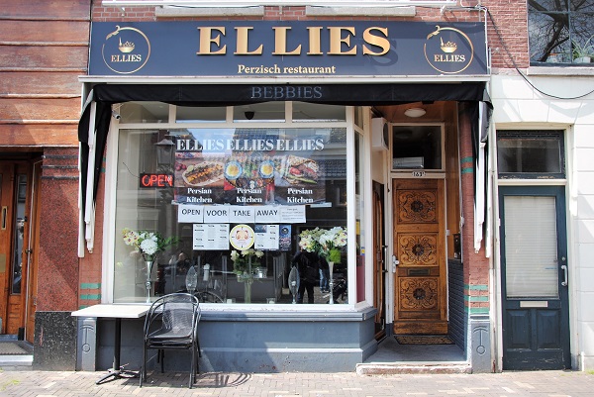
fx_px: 520
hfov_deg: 59.5
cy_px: 198
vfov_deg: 41.8
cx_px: 297
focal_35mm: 32
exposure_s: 1/160
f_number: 6.3
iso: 100
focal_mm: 21
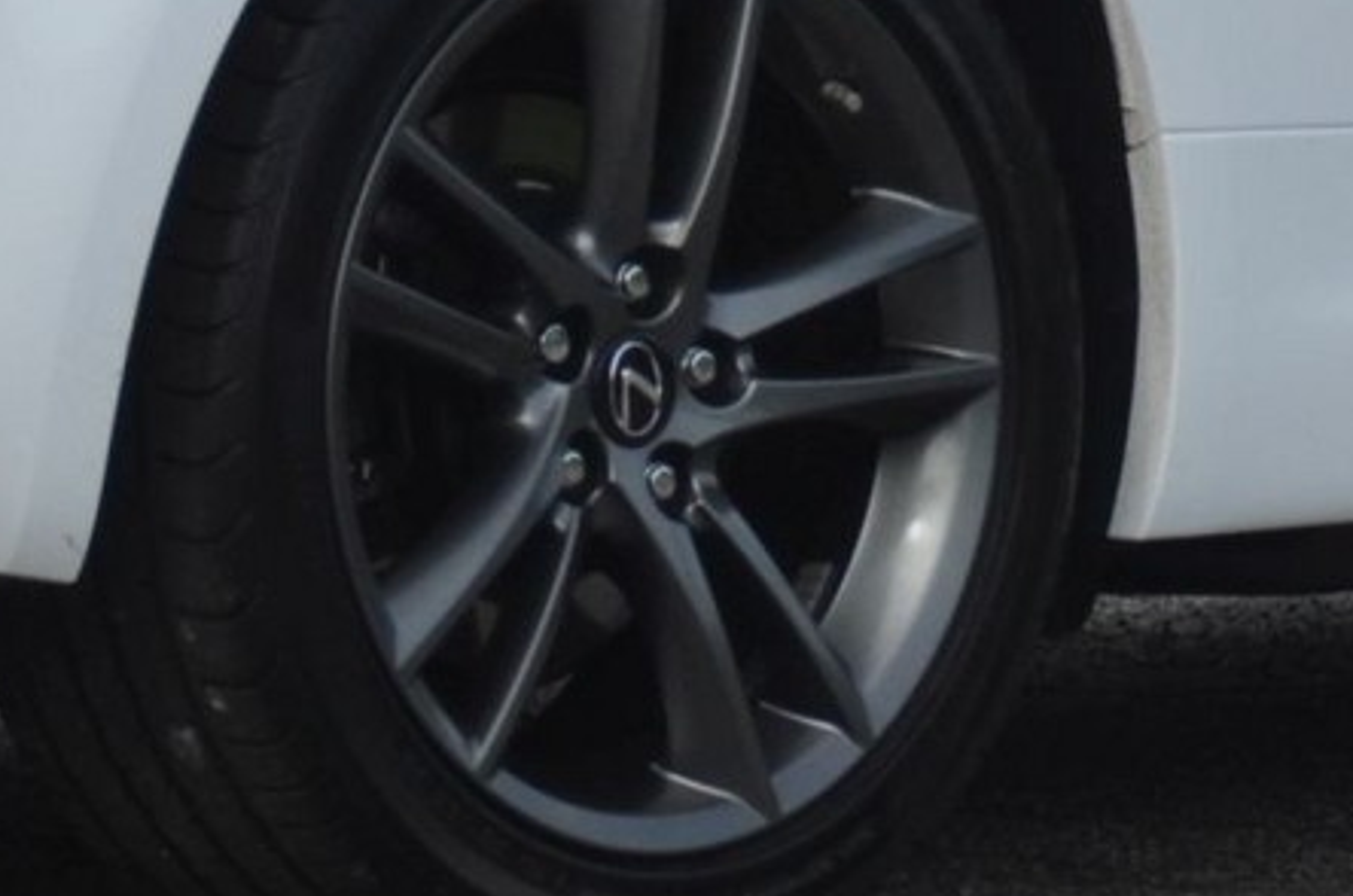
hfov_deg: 2.3
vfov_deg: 1.5
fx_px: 33258
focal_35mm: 887
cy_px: -802
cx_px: 1039
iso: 400
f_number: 5.6
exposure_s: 1/1600
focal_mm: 105
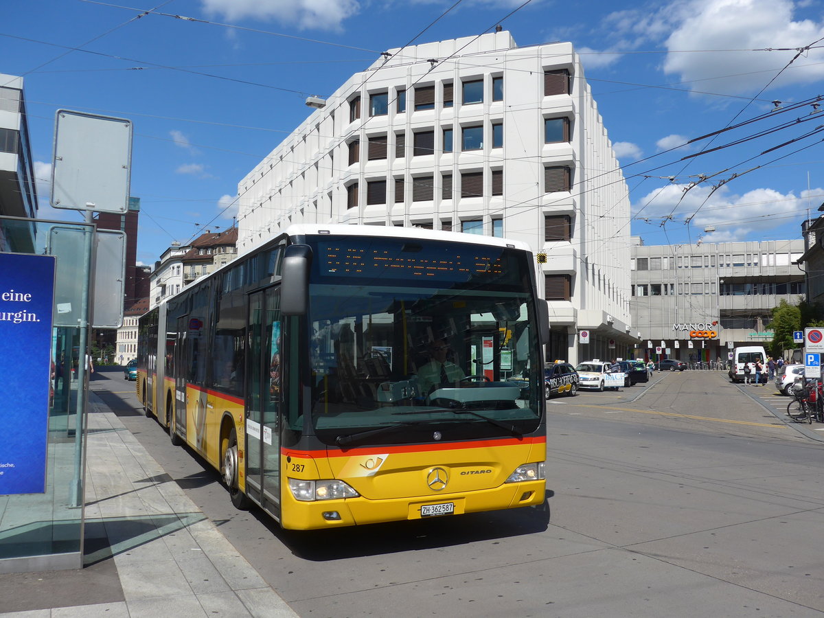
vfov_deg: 48.2
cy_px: 309
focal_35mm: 29
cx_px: 412
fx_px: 690
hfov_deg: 61.7
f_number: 3.2
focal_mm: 6
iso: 80
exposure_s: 1/1600
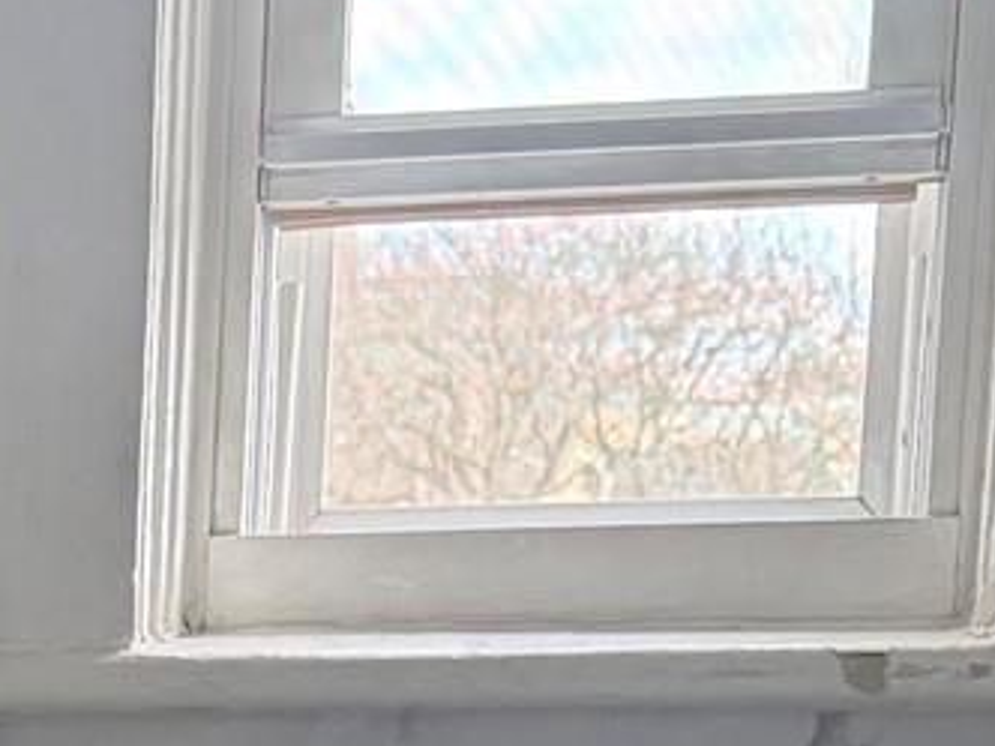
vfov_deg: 9.3
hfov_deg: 12.3
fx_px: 4254
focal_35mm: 148
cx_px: -746
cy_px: 1594
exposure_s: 1/71
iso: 200
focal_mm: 6.76
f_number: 1.78
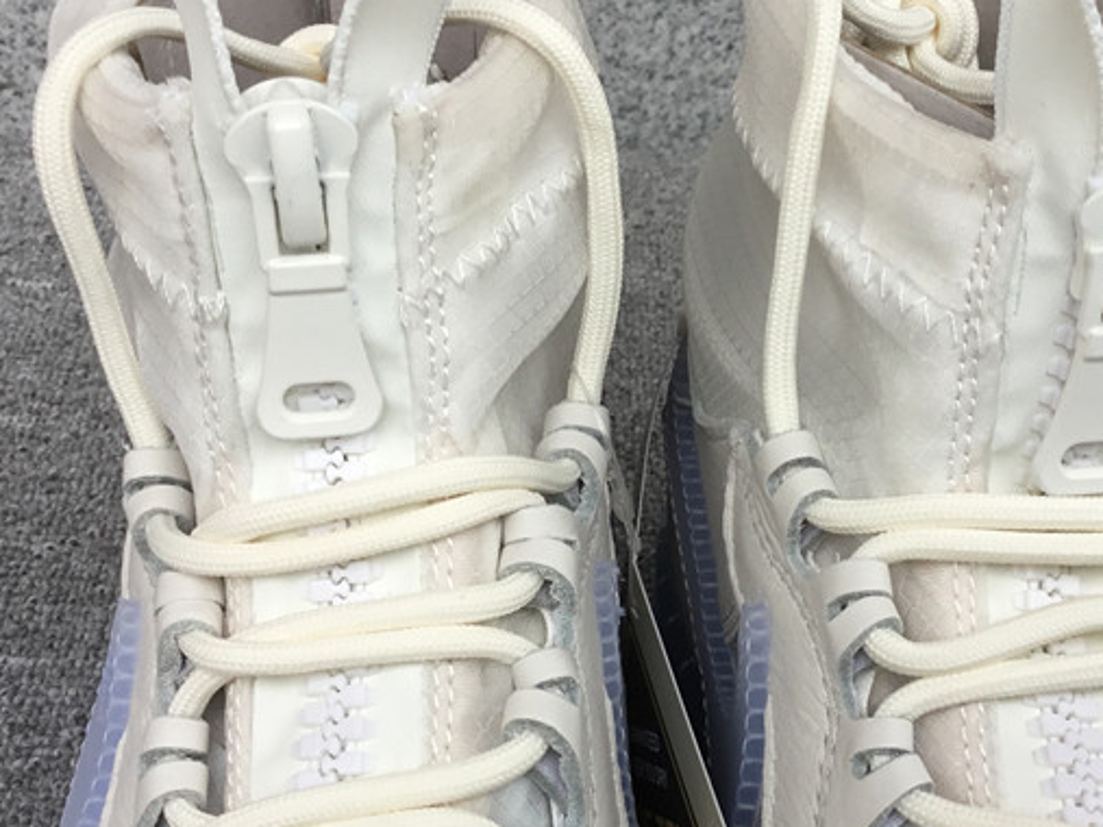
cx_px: 670
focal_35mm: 55
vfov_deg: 26.5
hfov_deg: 34.8
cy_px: 419
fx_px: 1752
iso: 25
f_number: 2.4
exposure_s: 1/101
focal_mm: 3.3
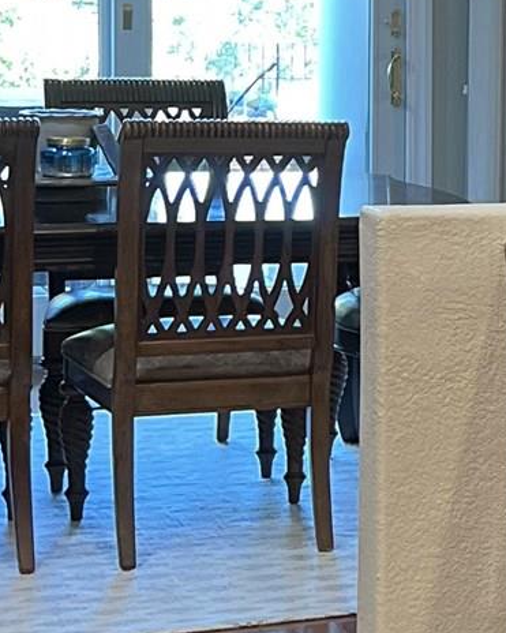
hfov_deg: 10.8
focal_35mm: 126
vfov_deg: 15.2
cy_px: 199
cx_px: 1132
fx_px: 2359
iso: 400
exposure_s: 1/60
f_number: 1.5
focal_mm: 5.7
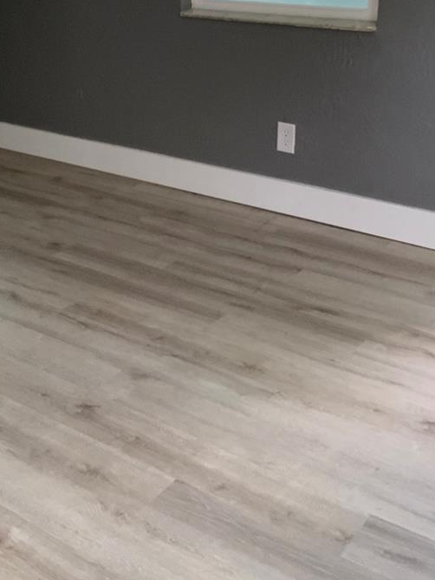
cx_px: 147
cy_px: 115
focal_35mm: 52
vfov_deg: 35.6
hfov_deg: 27.9
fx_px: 871
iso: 50
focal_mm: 3
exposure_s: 1/60
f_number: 1.8
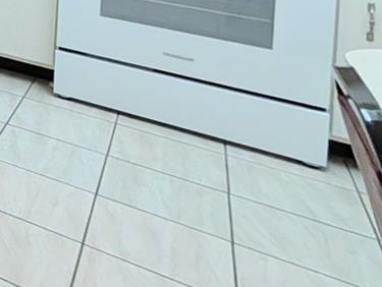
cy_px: -174
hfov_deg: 20.2
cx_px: -362
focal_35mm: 51
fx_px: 563
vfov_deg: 22.1
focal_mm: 2.02
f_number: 1.7
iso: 91
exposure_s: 1/60
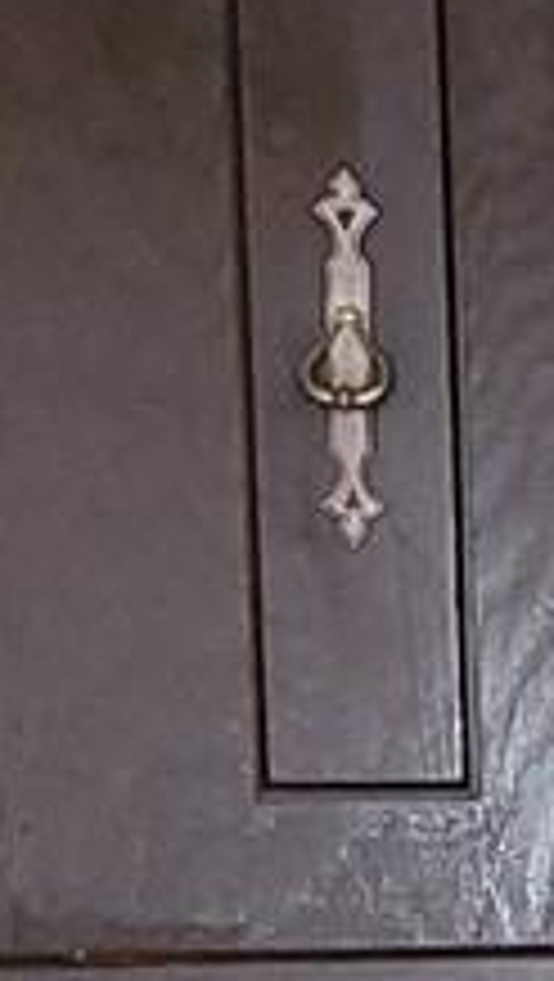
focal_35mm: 208
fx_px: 5419
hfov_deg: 5.6
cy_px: 1490
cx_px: 1320
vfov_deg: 10.0
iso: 160
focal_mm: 5.4
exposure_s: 1/16.7
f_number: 1.8
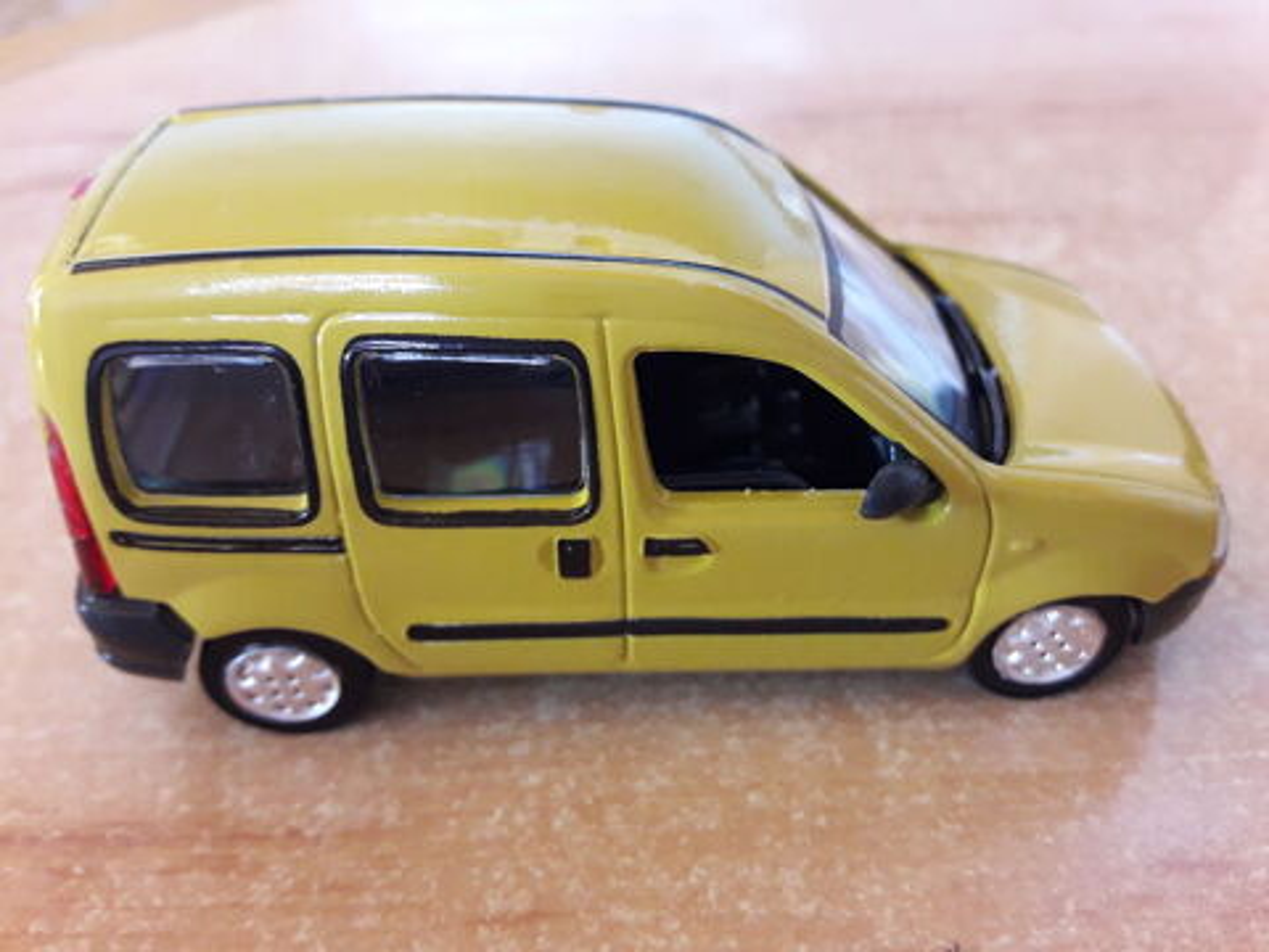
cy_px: 476
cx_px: 634
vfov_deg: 49.7
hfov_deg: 63.4
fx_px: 1026
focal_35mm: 28
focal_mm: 3.7
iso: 250
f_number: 1.9
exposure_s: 1/17
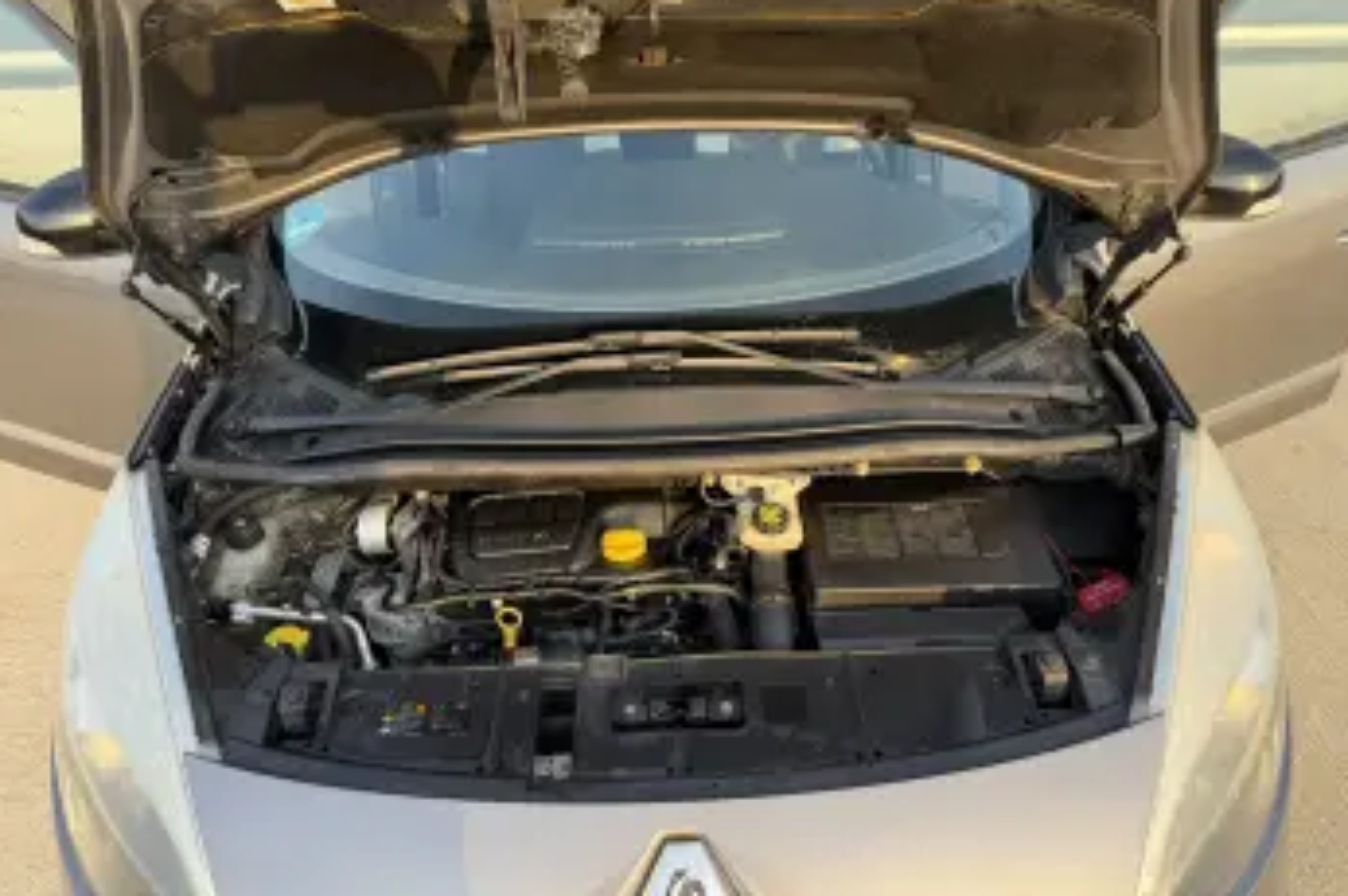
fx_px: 973
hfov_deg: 69.4
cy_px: 374
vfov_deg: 49.3
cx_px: 682
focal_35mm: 26
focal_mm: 6.76
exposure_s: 1/329
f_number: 1.78
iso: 80
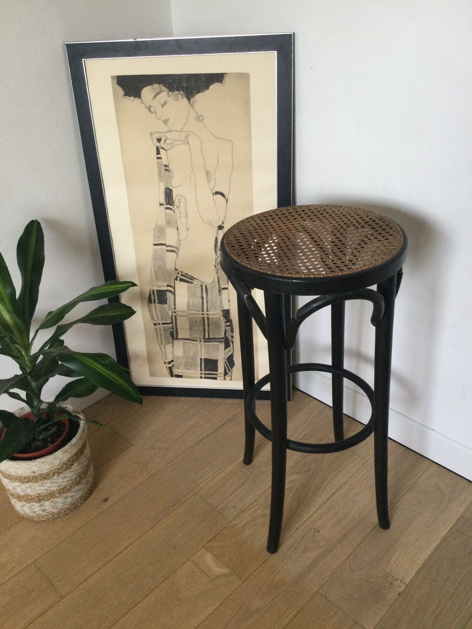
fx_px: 564
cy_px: 314
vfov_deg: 58.4
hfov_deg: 45.4
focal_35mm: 31
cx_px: 236
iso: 64
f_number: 2.4
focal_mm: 3.3
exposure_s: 1/33
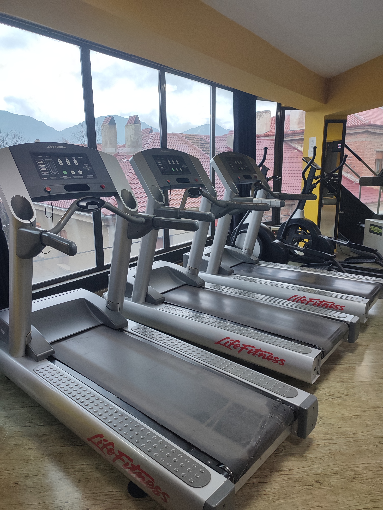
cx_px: 192
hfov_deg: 54.9
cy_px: 255
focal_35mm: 25
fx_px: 369
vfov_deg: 69.4
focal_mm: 6.04
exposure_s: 1/25
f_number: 1.9
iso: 193
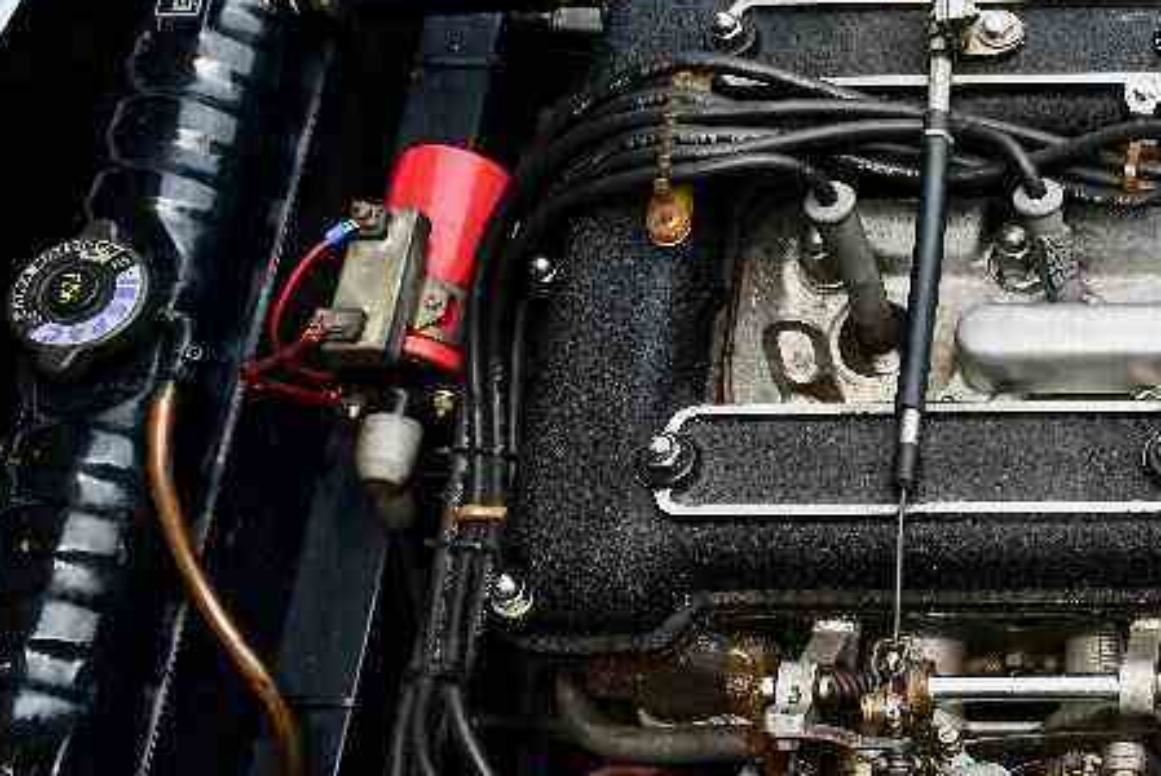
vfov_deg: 23.1
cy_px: 604
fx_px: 1876
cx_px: 1293
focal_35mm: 58
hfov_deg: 30.6
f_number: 8
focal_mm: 25.5
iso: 250
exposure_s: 1/320
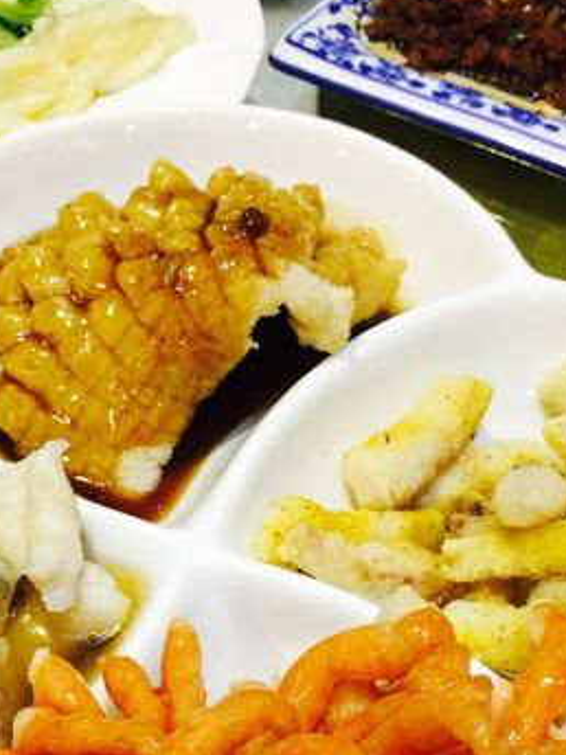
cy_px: 700
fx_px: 1286
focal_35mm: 59
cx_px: 207
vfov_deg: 31.0
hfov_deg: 24.7
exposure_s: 1/17
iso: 32
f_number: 2.2
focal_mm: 4.15
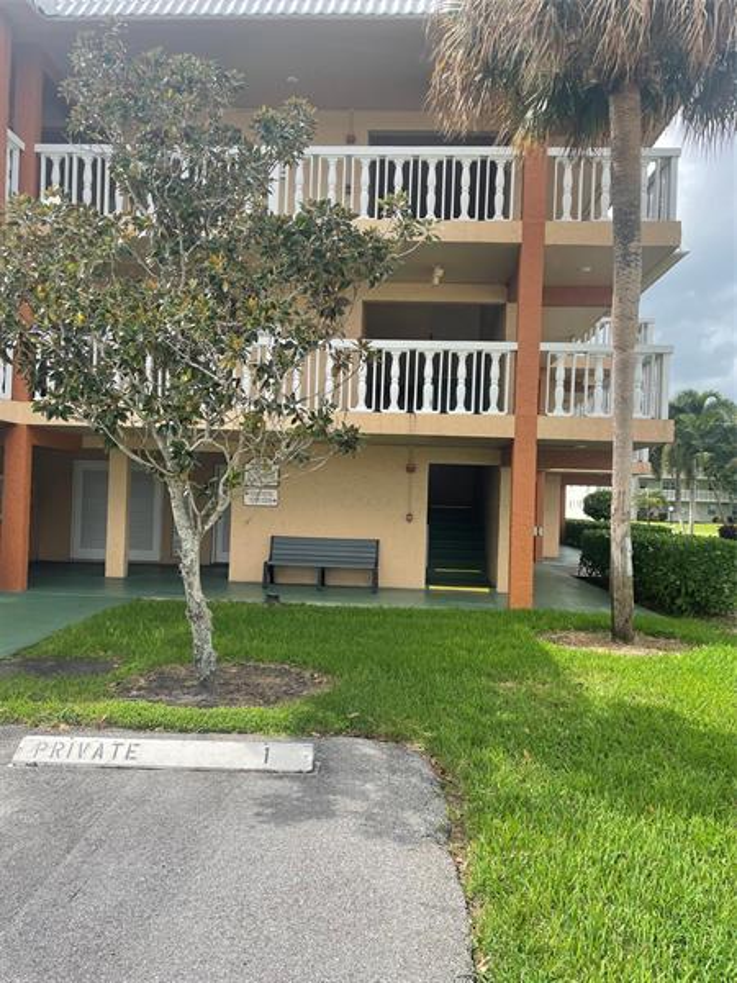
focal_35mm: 26
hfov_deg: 53.1
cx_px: 368
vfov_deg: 67.3
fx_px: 738
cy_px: 492
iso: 32
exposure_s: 1/1595
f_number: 1.6
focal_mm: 4.2
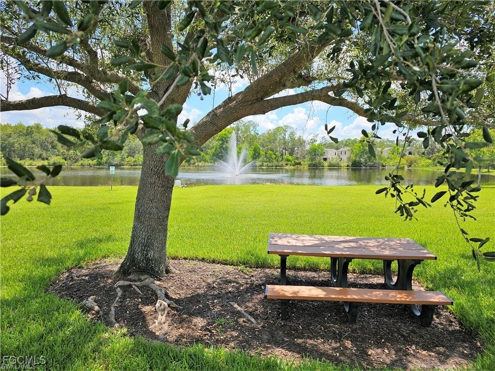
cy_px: 186
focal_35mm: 23
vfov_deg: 58.9
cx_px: 248
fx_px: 329
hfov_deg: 73.9
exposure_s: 1/611
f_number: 1.7
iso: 10
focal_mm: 6.3
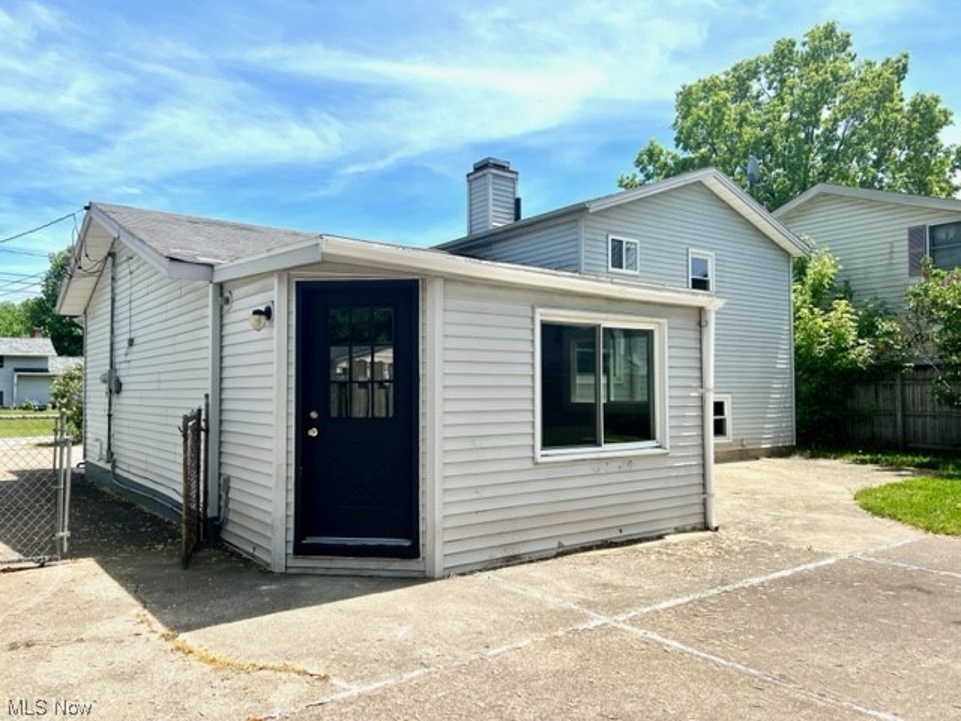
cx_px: 480
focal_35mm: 26
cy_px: 360
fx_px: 722
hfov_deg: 67.3
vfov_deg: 53.1
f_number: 1.5
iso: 50
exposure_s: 1/3968
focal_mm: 5.7
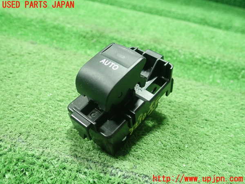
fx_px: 212
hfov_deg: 60.0
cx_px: 122
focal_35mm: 30
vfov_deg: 46.8
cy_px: 92
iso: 800
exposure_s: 1/125
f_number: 2.3
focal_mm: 5.5
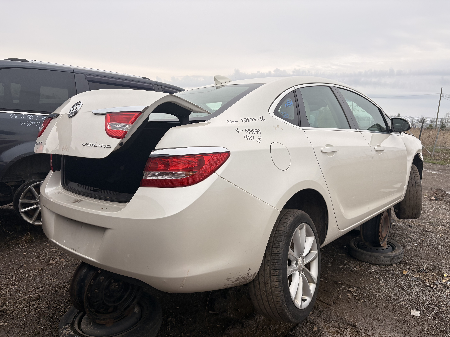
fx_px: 338
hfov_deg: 67.3
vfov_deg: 53.1
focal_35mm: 26
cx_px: 225
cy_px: 168
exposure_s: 1/1550
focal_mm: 5.96
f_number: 1.6
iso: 50
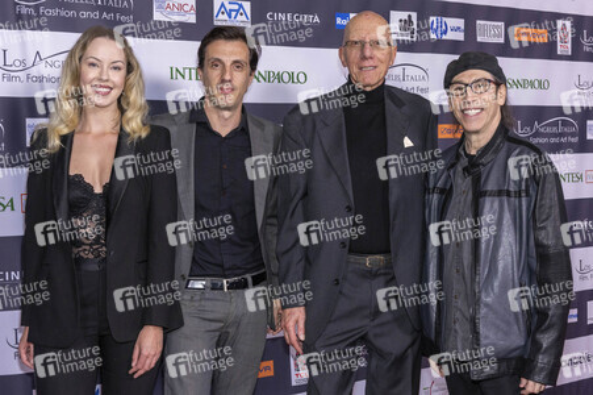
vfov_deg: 36.8
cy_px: 198
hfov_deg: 53.2
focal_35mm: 36
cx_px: 296
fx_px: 593
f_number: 5.6
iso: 800
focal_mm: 36
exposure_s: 1/200
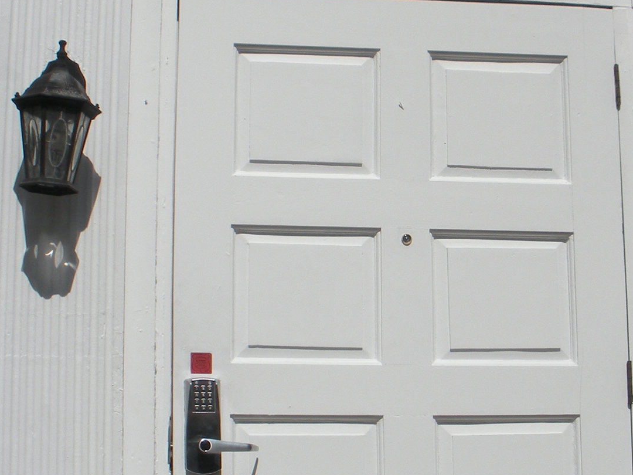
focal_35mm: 81
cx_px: 326
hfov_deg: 24.1
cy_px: 122
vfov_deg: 18.1
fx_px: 1481
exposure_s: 1/1075
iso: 64
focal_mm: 6.3
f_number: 5.6
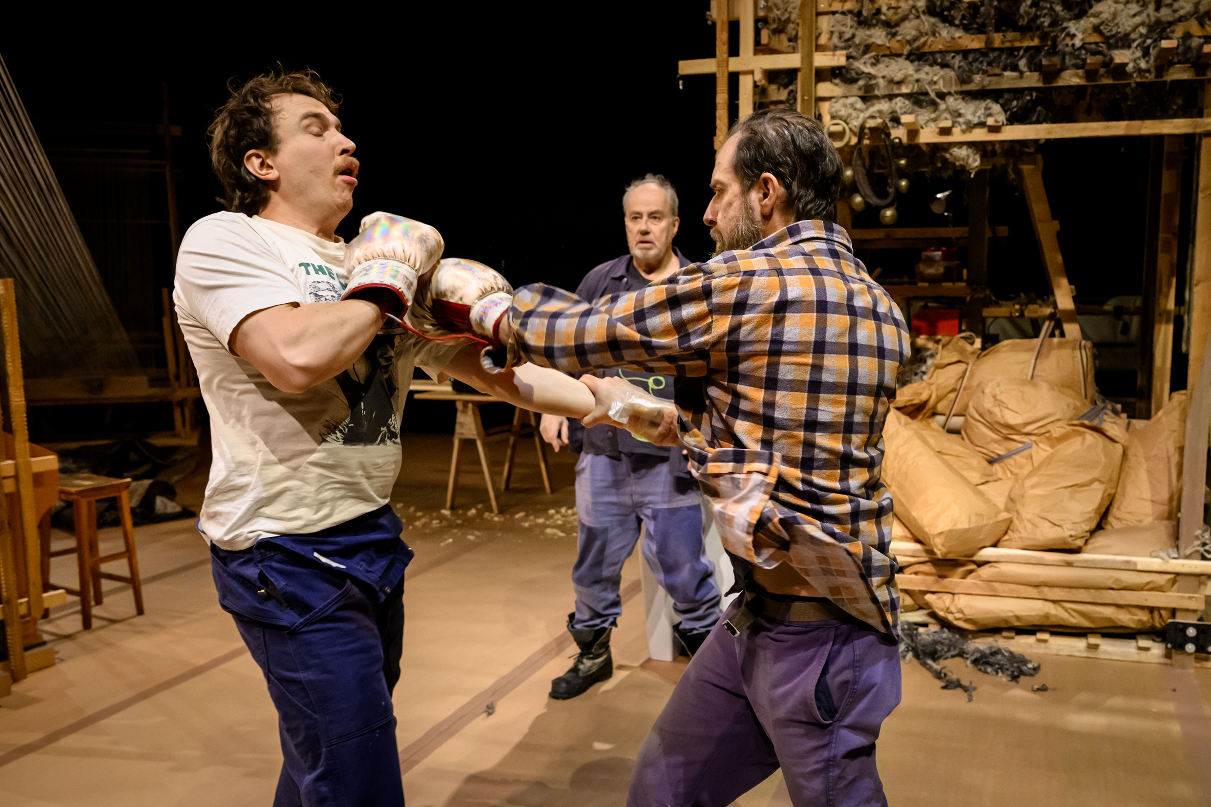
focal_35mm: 26
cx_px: 606
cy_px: 404
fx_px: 891
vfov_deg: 48.7
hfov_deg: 68.4
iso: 6400
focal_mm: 26.5
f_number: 4
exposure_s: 1/400
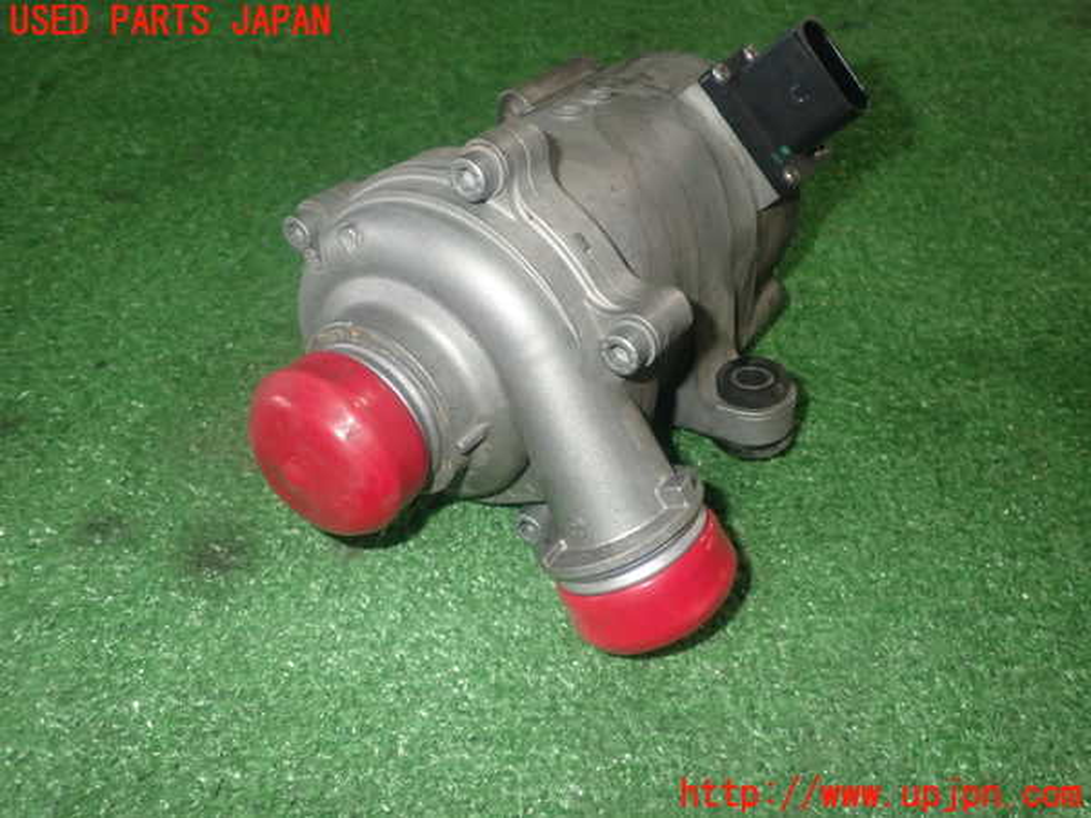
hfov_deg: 56.8
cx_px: 546
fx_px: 1009
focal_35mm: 32
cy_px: 409
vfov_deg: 44.2
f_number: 7.1
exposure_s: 1/30
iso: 500
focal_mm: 5.79
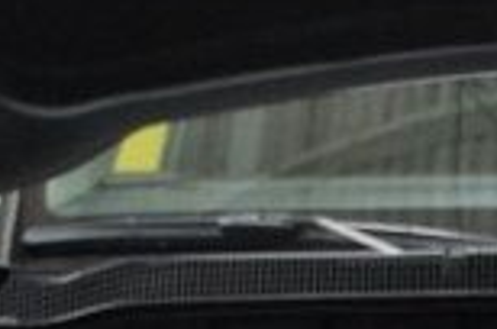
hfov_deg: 10.9
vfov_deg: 7.4
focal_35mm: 180
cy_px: 592
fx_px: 2480
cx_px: 816
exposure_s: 1/60
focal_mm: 18
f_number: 3.5
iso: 1600
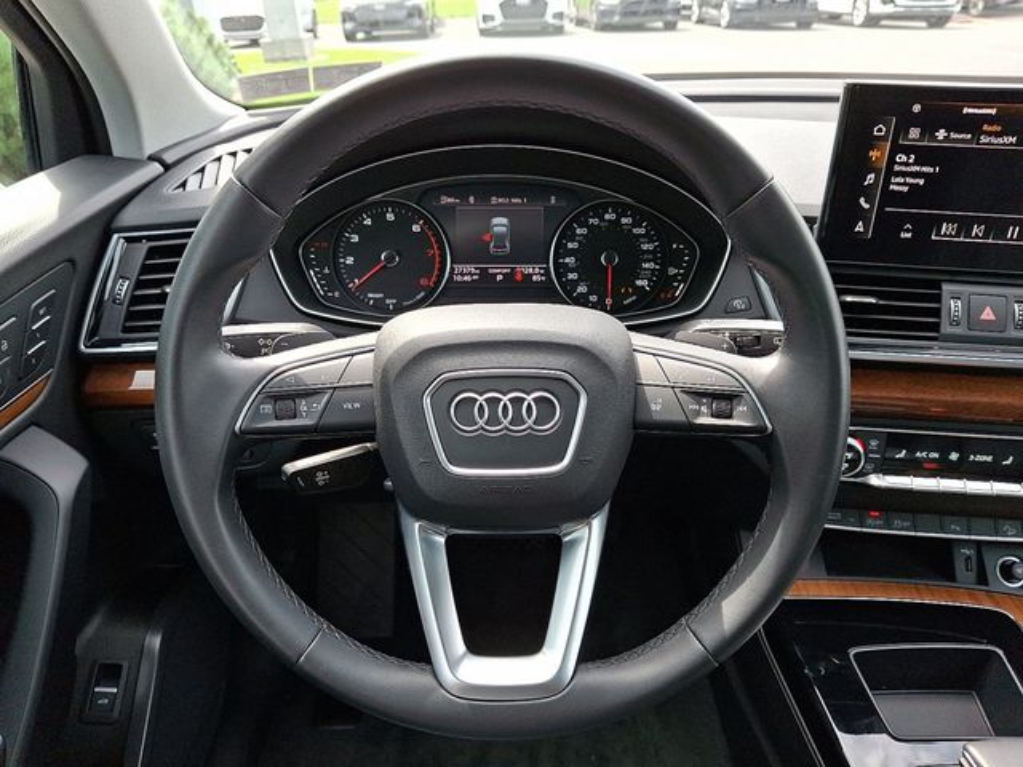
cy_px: 384
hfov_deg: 69.4
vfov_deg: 54.9
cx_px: 512
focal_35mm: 25
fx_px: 739
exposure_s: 1/130
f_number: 1.8
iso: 25
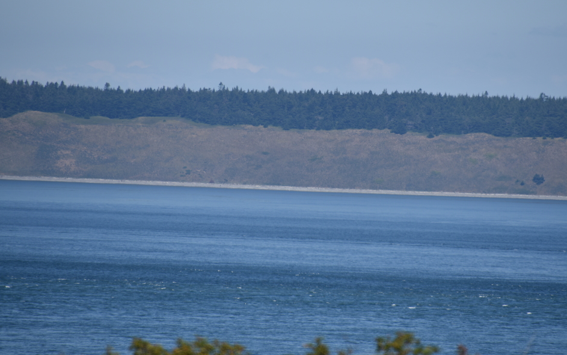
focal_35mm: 415
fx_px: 6415
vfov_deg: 3.2
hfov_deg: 5.1
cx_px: 323
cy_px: 140
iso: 100
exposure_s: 1/640
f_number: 6.3
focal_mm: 300
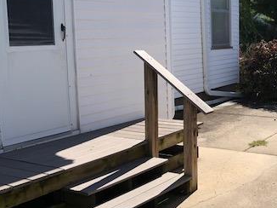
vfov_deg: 26.5
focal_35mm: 55
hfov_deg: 32.9
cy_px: 87
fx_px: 440
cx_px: 257
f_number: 1.8
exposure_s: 1/1263
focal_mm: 3.99
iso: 20
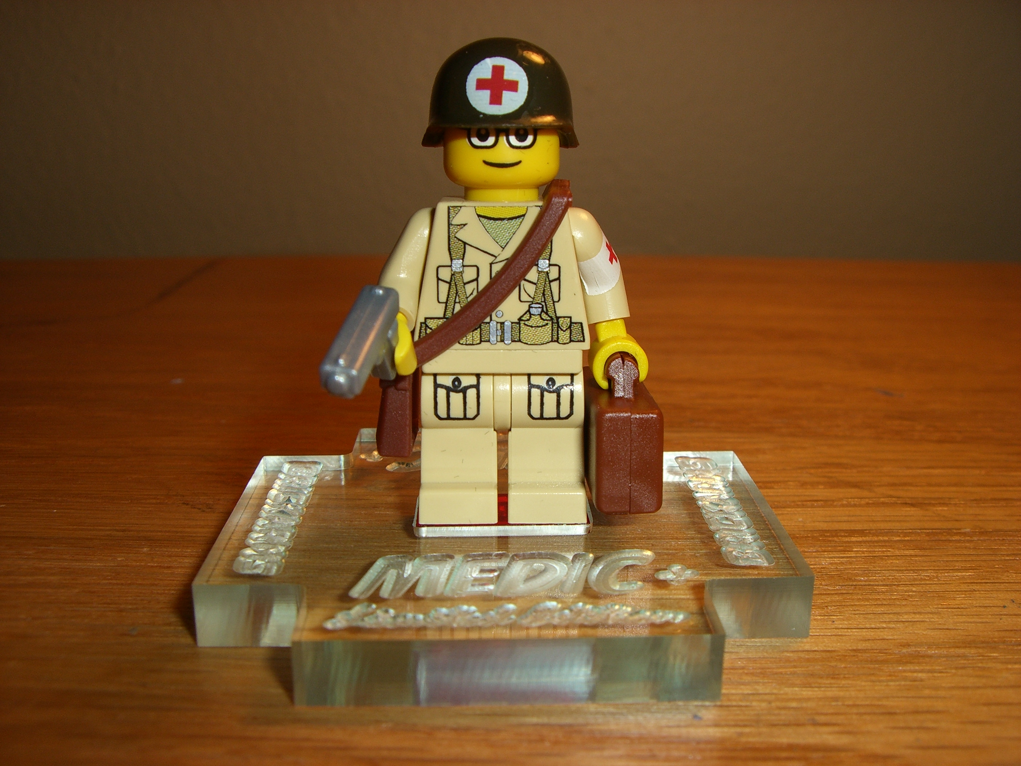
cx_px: 510
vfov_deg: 37.7
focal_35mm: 38
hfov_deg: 49.0
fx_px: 1121
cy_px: 383
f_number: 4.3
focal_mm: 6.2
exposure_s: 1/60
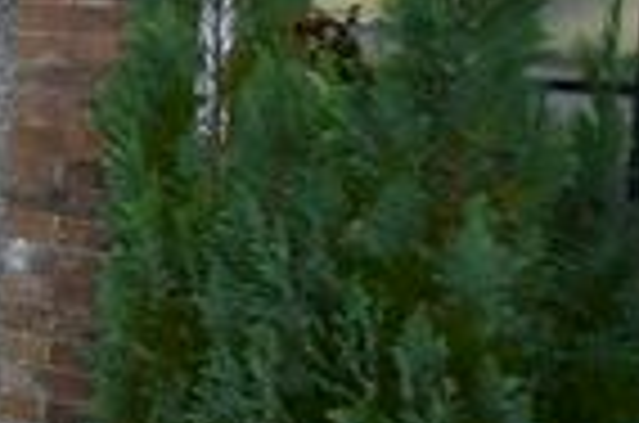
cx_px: -855
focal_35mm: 74
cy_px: 27
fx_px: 1311
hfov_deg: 15.6
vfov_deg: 18.0
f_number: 4
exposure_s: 1/125
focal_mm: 10
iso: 180
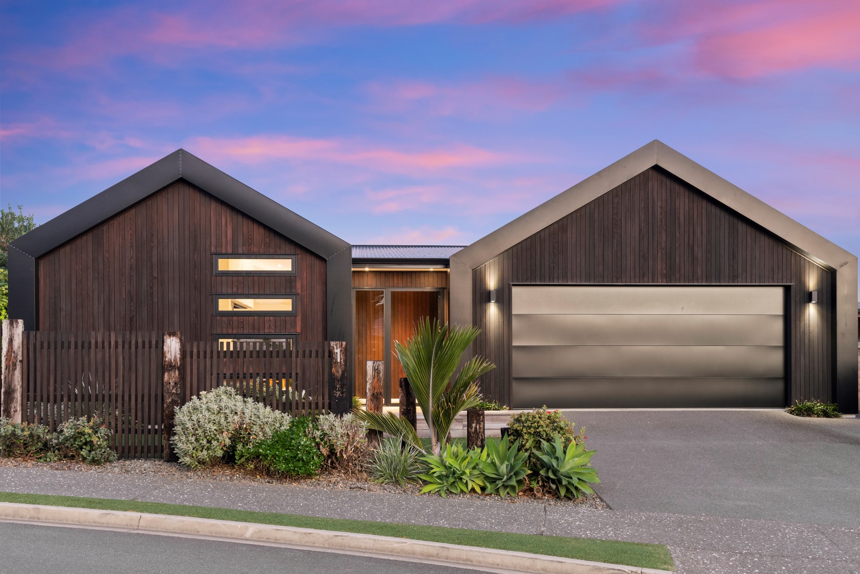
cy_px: 287
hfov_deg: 53.1
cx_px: 430
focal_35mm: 36
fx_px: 860
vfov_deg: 36.9
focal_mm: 24
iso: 320
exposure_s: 1/1.67
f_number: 7.1
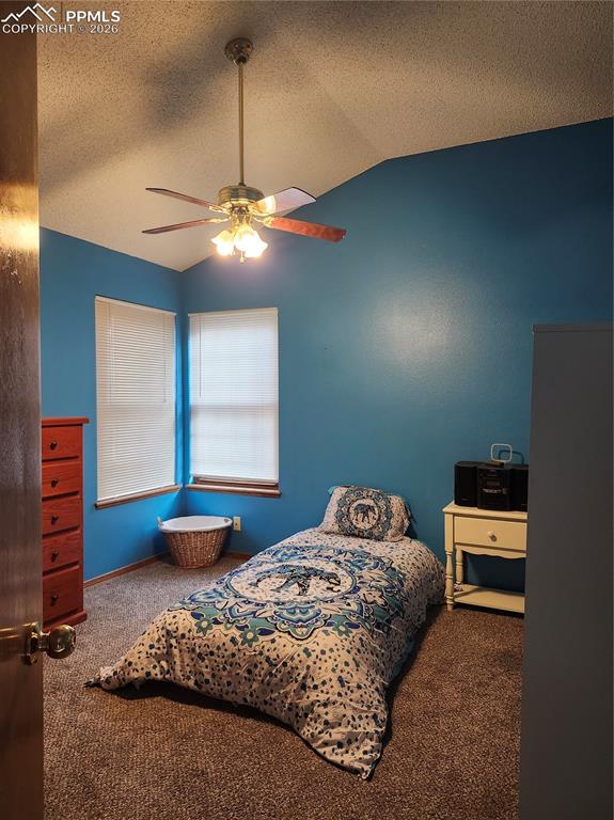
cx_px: 307
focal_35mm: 23
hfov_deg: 58.8
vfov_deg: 74.0
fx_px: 545
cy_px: 410
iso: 500
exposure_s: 1/120
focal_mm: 5.54
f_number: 1.8
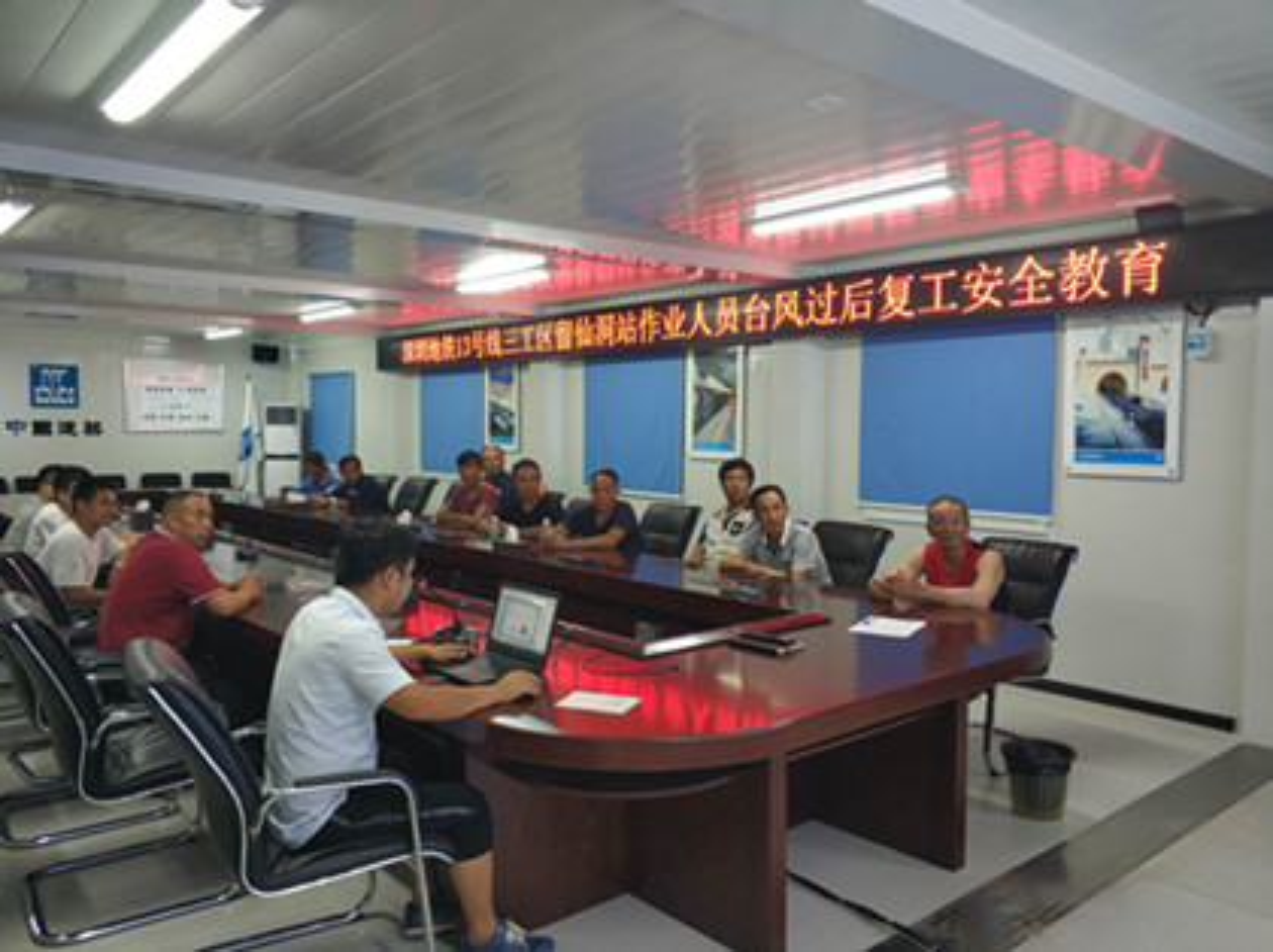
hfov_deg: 65.4
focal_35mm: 27
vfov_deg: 51.3
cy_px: 476
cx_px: 636
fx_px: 992
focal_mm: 3.82
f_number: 1.8
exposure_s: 1/25
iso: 285
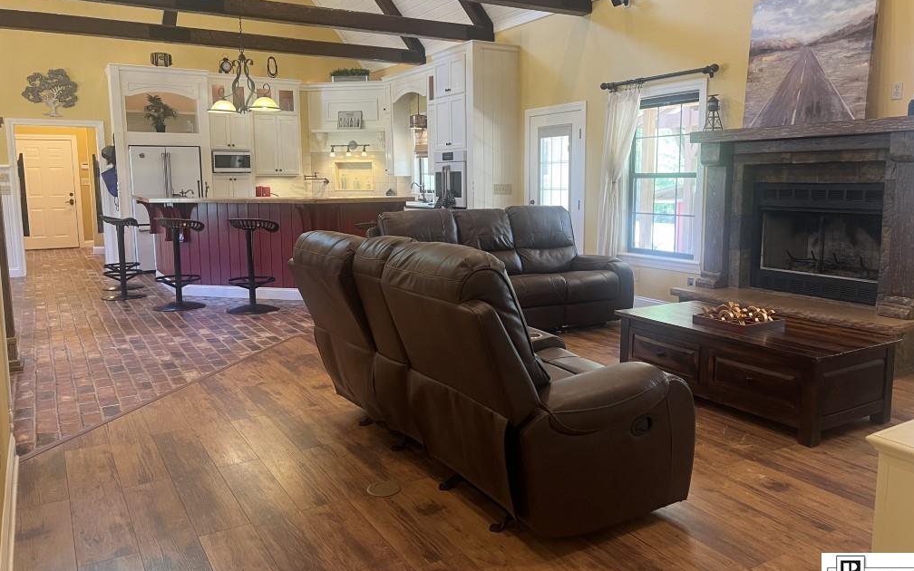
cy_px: 256
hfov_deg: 66.5
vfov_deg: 44.5
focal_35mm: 28
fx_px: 697
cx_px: 462
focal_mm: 5.7
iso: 125
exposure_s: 1/60
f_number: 1.5
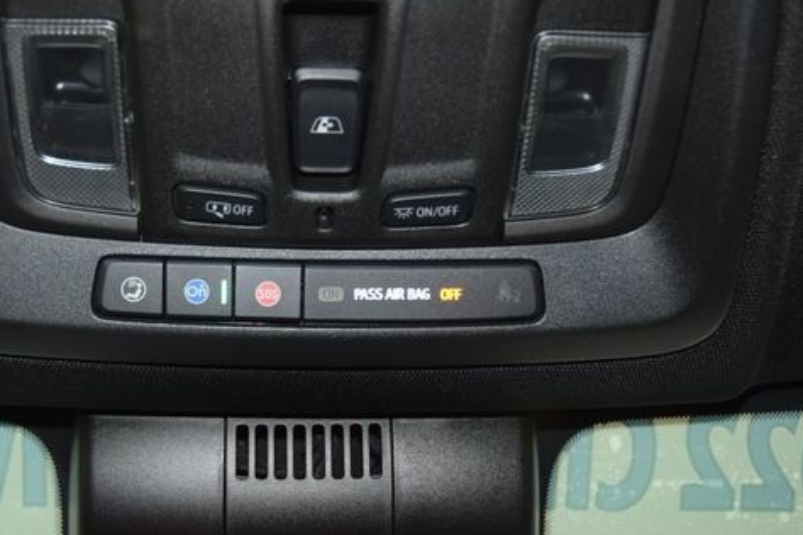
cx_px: 325
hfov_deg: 39.0
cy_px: 204
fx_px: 1130
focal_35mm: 51
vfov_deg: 26.6
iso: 560
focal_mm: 25
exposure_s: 1/20
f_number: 3.8
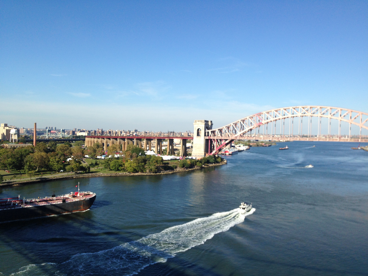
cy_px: 138
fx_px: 351
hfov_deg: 55.4
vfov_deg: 42.9
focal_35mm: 33
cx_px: 184
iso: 50
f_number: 2.4
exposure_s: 1/1642
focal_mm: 4.12
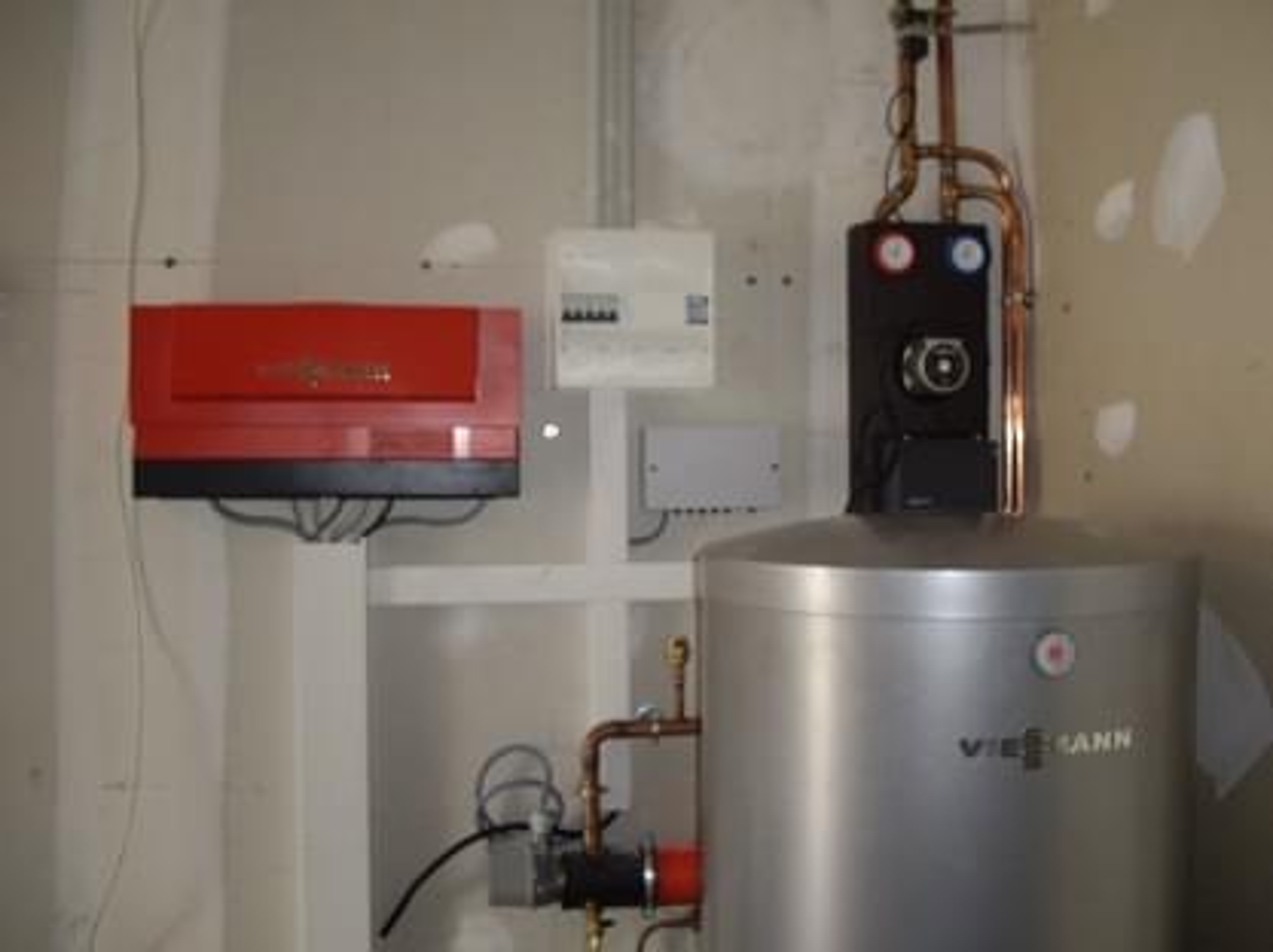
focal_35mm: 38
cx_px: 636
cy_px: 476
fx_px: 1396
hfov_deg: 49.0
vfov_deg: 37.7
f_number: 2.8
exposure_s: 1/40
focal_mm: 7.9
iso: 200
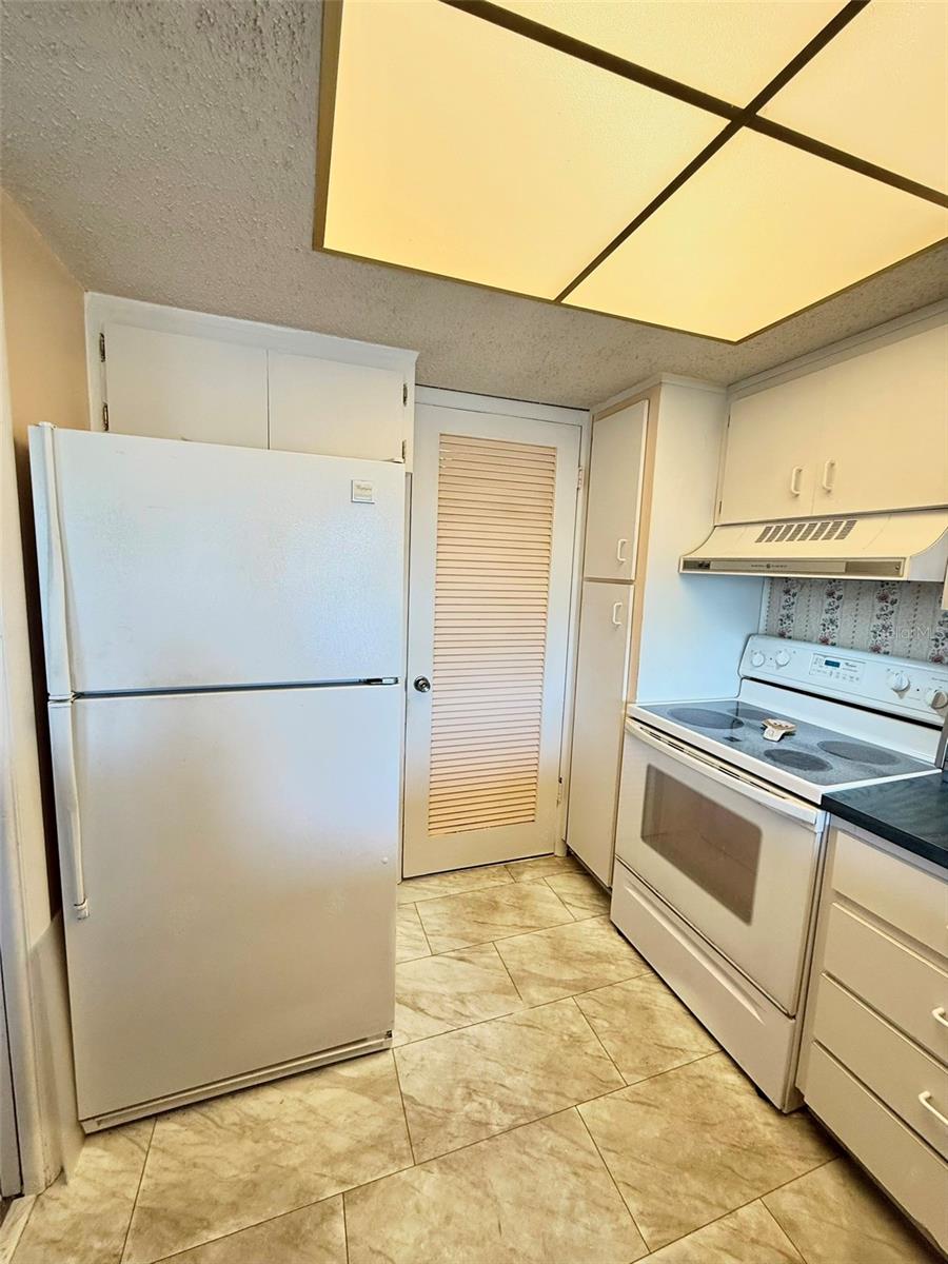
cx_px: 474
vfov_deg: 102.1
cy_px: 632
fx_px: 511
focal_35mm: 14
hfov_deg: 85.7
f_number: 2.2
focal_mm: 2.22
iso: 125
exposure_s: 1/120
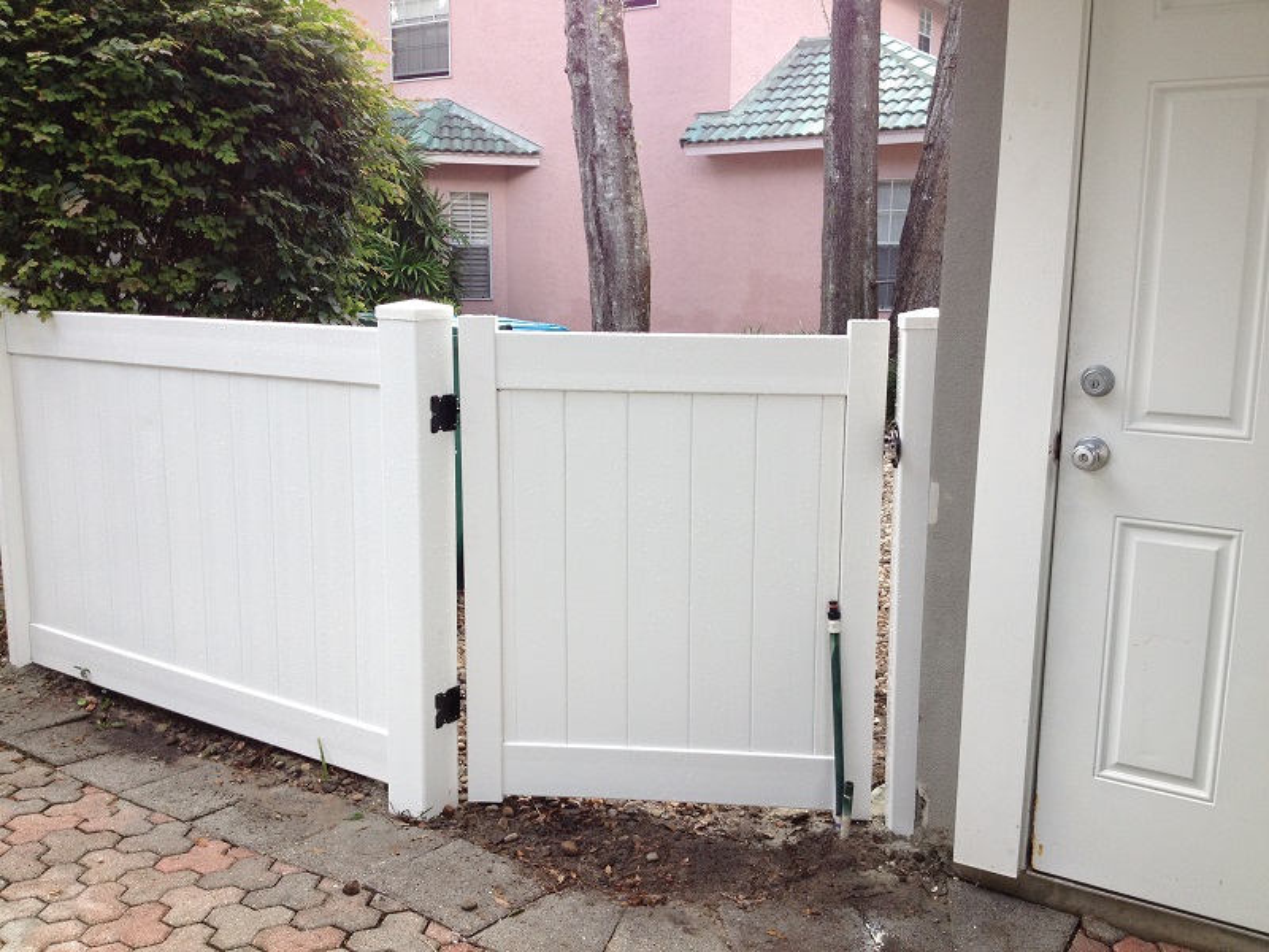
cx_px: 634
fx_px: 1283
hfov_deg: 52.6
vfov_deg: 40.7
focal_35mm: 35
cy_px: 476
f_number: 2.4
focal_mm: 4.28
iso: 50
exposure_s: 1/213
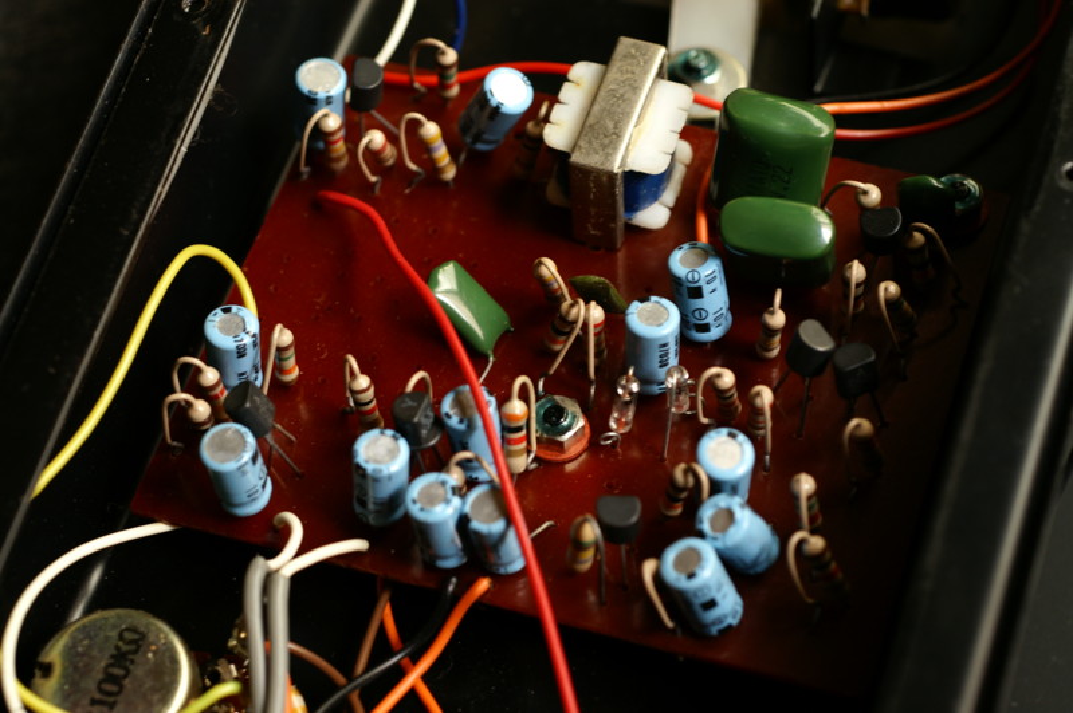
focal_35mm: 75
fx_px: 2234
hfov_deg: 27.0
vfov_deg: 18.2
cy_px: 356
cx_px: 536
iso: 200
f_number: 5.6
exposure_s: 1/10
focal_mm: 50
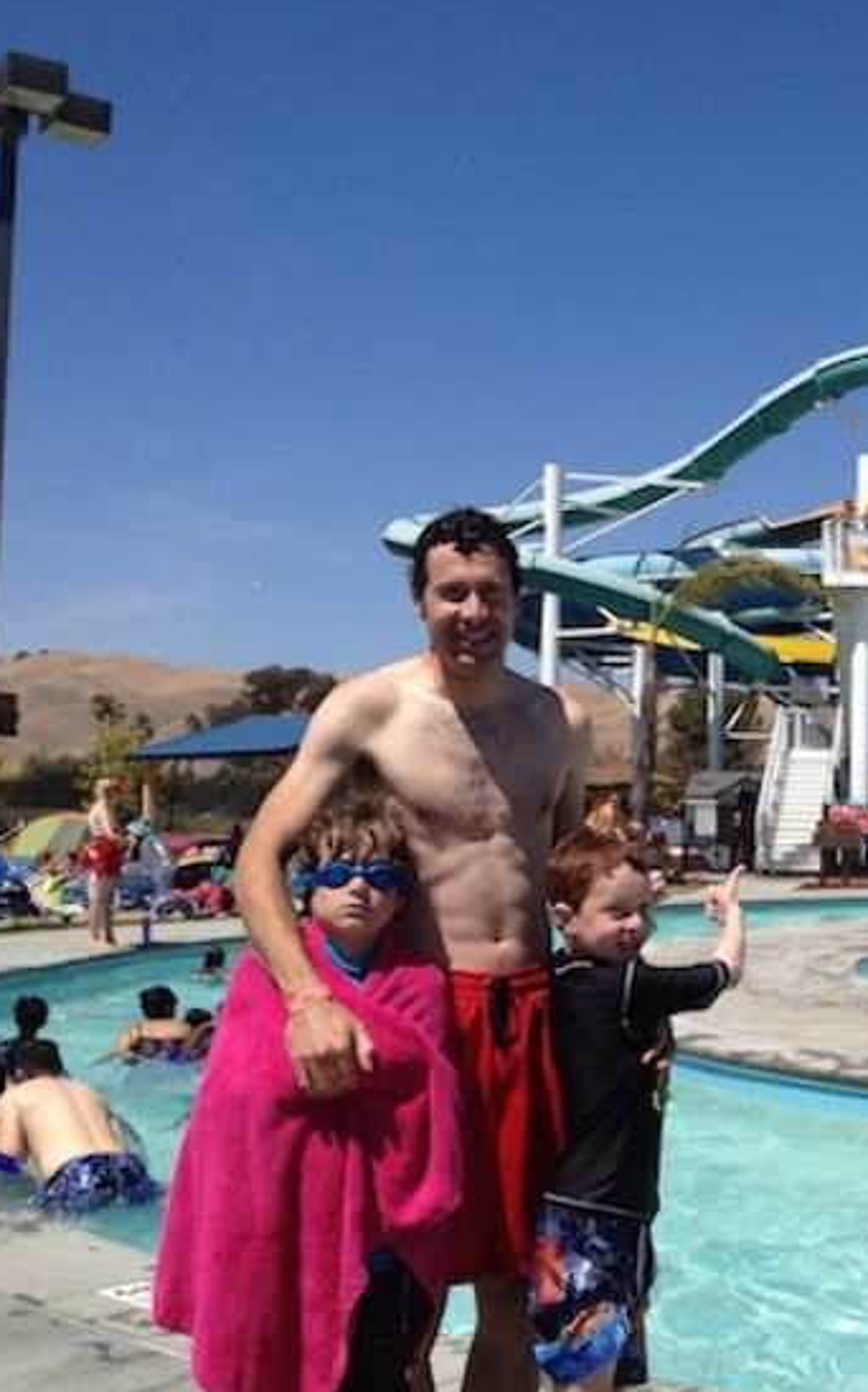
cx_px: 904
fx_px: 1894
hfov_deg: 24.4
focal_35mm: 50
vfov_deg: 40.3
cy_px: 696
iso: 50
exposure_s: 1/2762
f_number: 2.4
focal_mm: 4.28
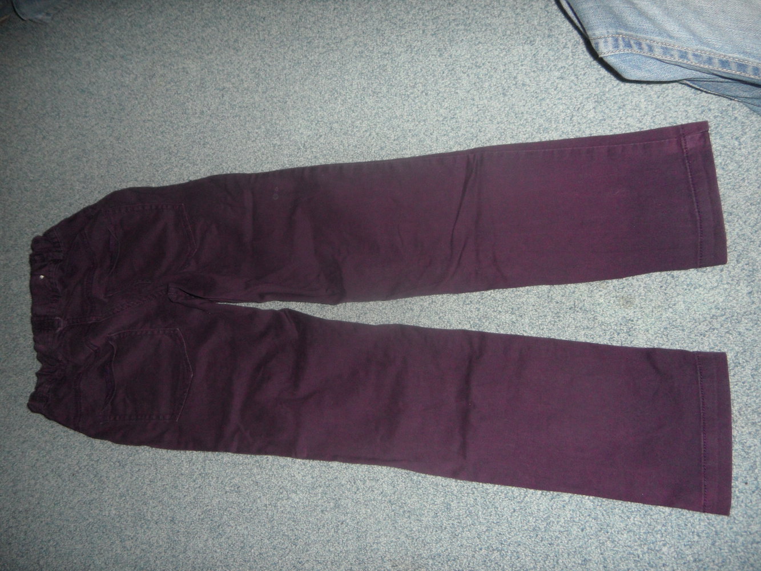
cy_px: 286
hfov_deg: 71.6
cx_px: 380
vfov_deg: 56.8
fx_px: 528
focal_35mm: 24
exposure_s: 1/10
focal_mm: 4.1
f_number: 8.2
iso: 160
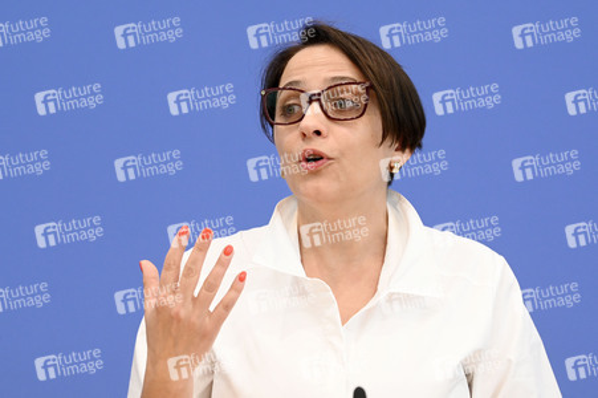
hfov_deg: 15.8
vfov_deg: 10.5
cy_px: 199
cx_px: 299
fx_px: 2158
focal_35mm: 130
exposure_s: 1/500
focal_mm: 130
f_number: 6.3
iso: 4000
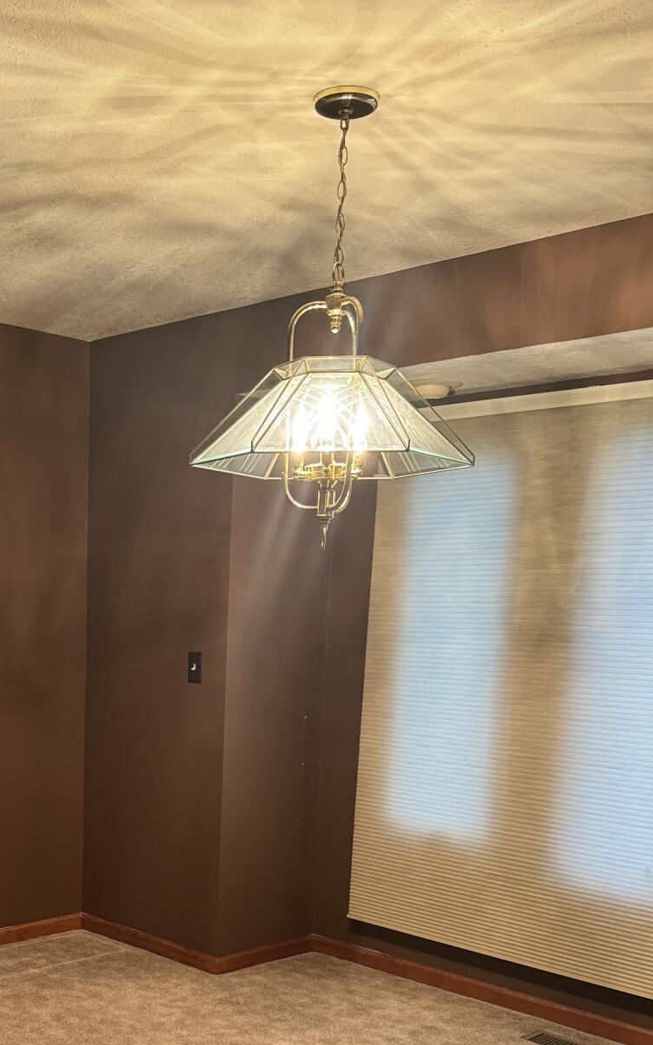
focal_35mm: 42
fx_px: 1196
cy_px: 789
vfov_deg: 45.5
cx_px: 138
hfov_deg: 29.9
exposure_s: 1/60
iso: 320
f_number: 1.78
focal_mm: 6.76
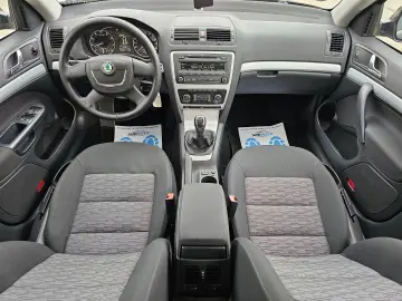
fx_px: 267
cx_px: 201
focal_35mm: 23
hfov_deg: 73.9
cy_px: 150
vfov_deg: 58.9
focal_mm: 6.3
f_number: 1.7
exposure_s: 1/100
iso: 400
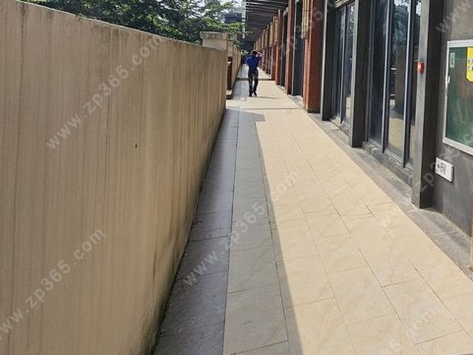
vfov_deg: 48.4
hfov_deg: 53.4
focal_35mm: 27
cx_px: 459
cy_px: 69
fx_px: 369
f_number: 2.2
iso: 50
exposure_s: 1/2679
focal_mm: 2.2
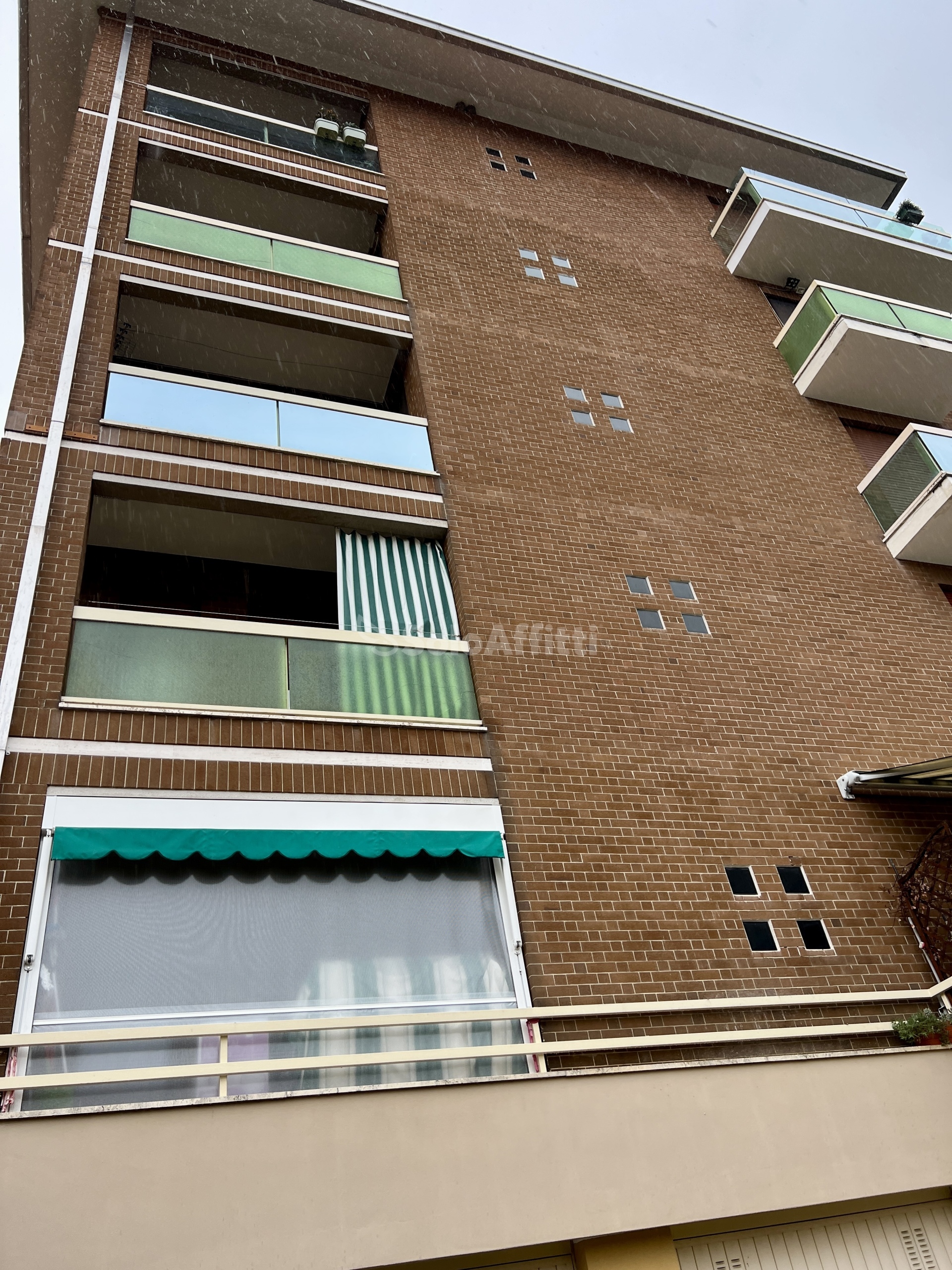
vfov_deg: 67.3
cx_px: 476
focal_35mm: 26
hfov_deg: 53.1
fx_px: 953
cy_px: 635
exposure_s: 1/121
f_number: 1.5
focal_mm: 5.7
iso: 50
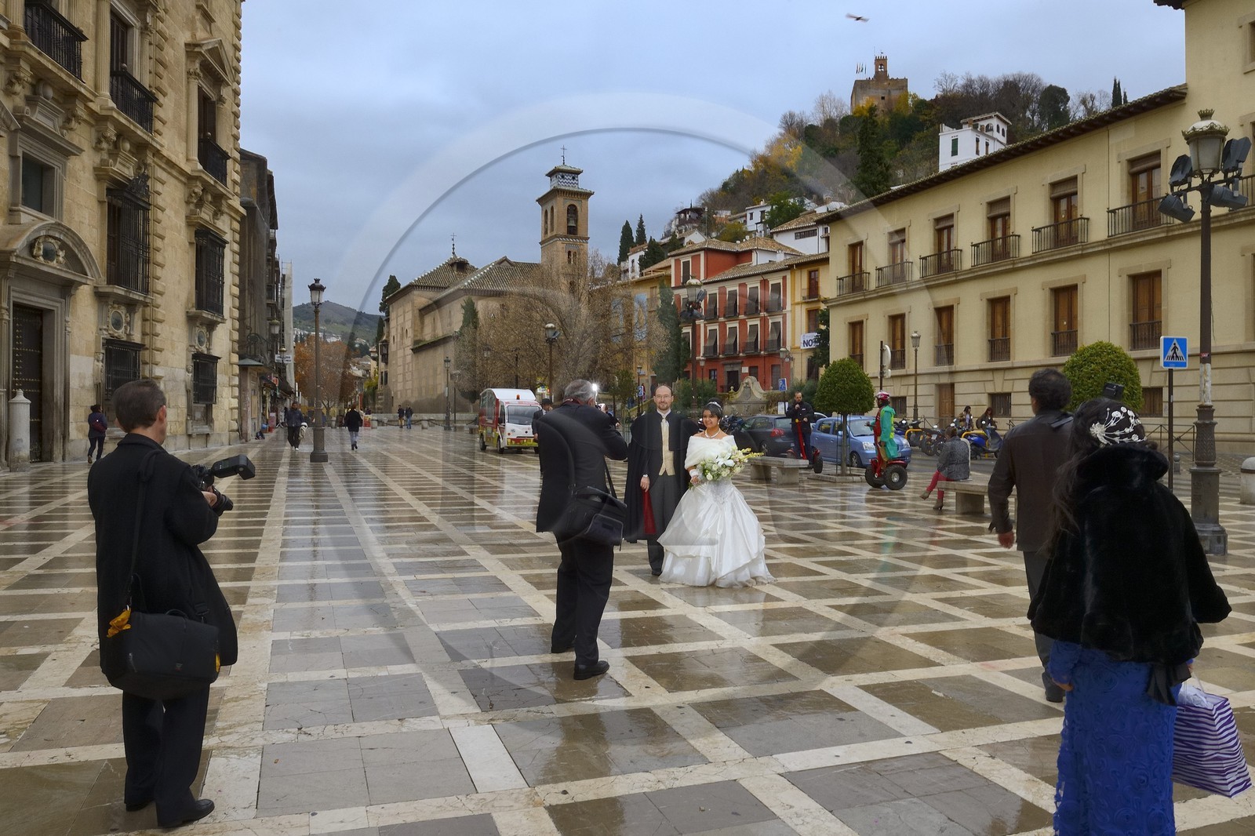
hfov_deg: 73.8
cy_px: 418
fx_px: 836
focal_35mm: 24
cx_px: 628
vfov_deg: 53.1
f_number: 18
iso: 800
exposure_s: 1/100
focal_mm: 24
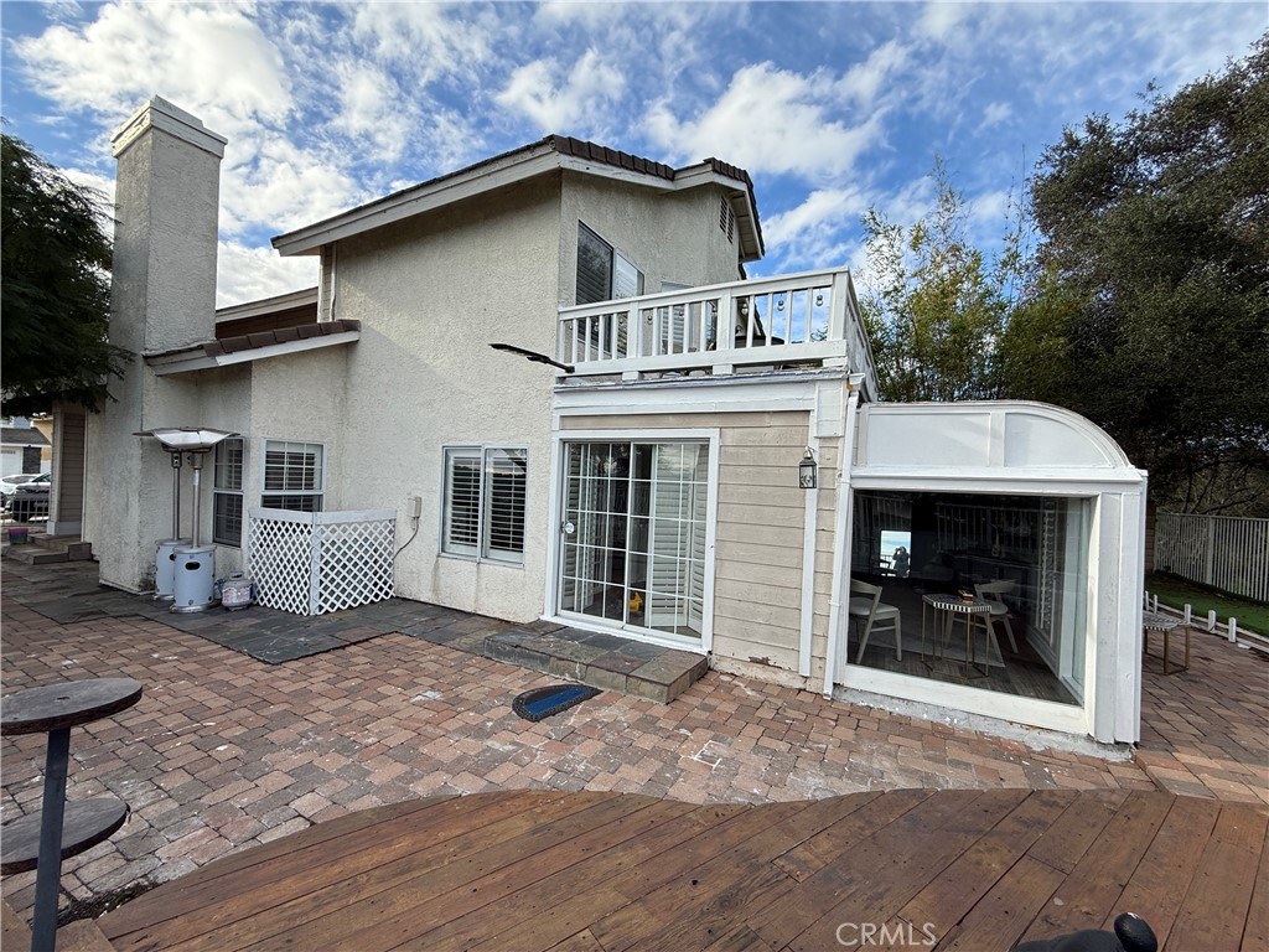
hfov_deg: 102.1
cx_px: 634
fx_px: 513
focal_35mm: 14
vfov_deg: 85.7
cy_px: 476
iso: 50
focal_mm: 2.22
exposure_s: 1/1017
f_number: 2.2
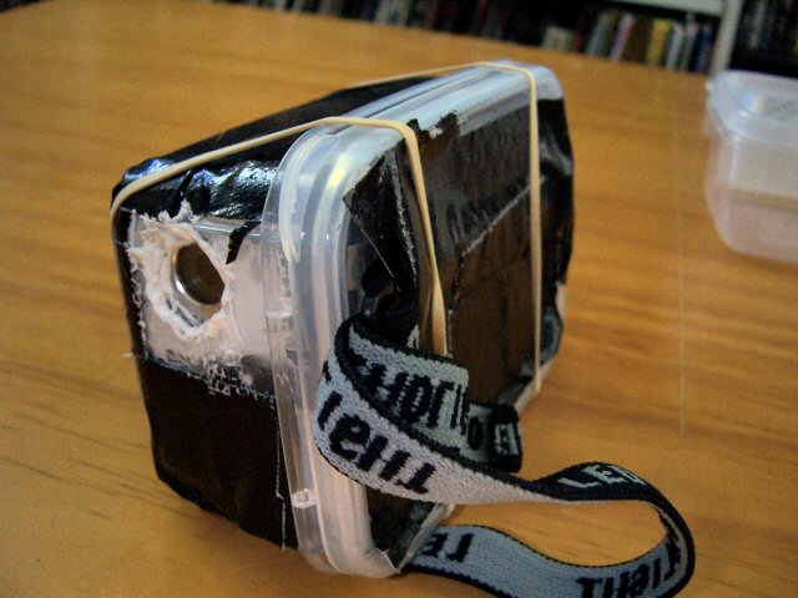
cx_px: 399
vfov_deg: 39.7
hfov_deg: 51.4
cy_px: 299
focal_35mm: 36
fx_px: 830
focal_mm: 6
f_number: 3
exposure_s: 1/8
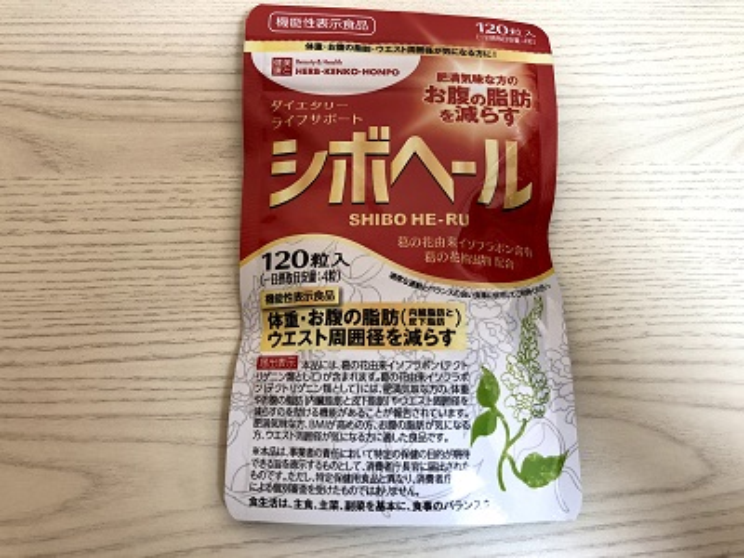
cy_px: 279
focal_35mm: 28
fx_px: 602
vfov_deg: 49.7
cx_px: 372
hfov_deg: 63.4
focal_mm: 3.99
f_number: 1.8
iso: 40
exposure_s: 1/17
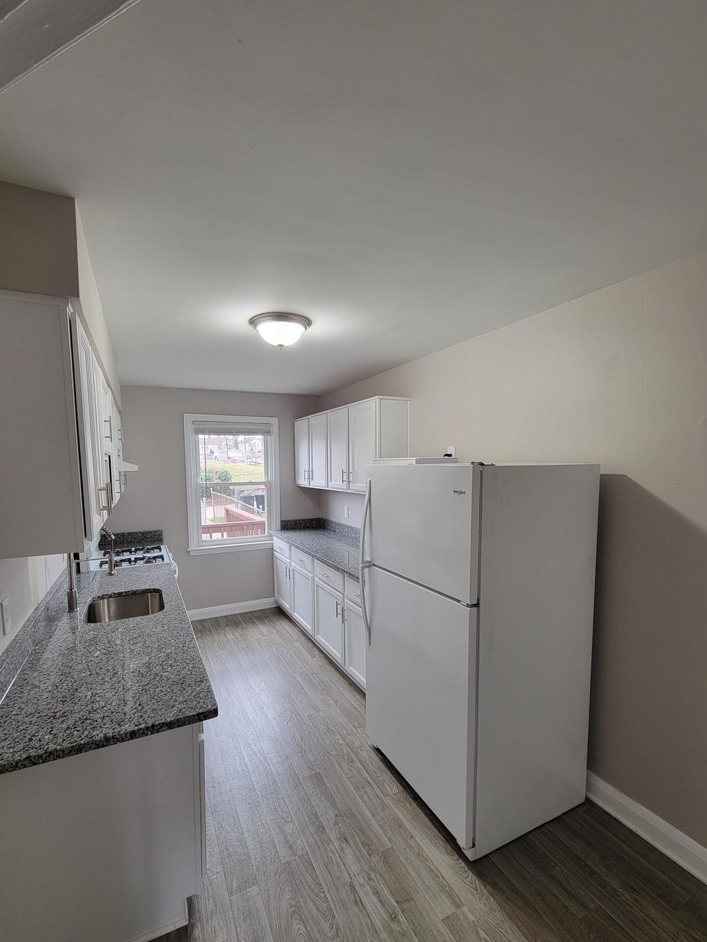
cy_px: 495
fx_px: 381
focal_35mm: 14
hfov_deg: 85.7
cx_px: 343
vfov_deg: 102.0
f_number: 2.2
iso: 100
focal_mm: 2.2
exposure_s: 1/60
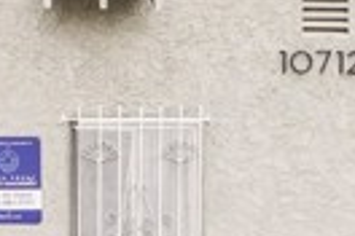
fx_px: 1006
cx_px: -70
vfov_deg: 13.1
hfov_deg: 18.9
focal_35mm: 102
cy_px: 267
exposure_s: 1/30
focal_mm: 14
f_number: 10
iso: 100
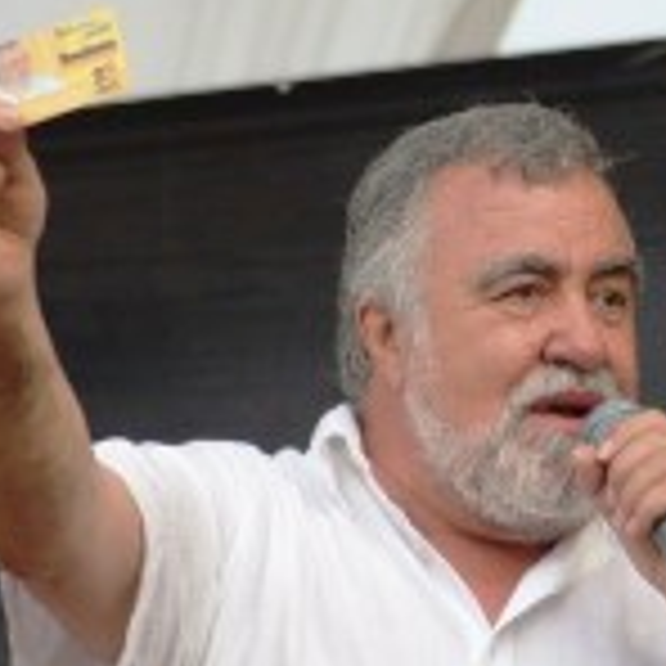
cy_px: 477
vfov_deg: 5.1
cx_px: 522
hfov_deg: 5.1
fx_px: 7531
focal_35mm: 346
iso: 400
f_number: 4.5
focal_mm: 90
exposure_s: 1/125
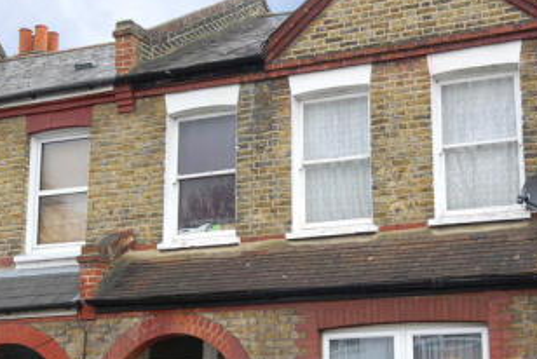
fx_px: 1045
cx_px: 280
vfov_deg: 19.5
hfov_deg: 28.8
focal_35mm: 70
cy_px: 217
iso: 400
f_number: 7.1
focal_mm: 22
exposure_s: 1/125
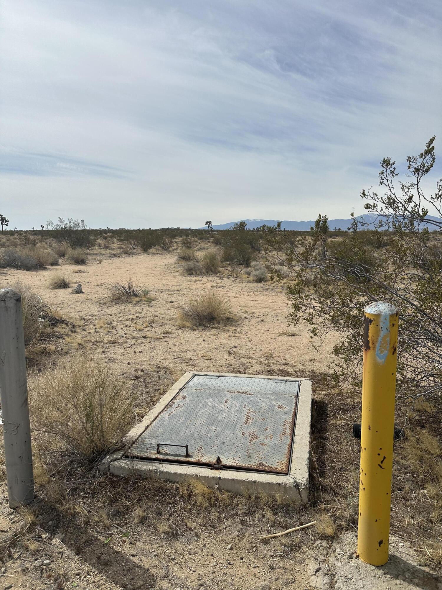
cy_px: 295
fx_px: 409
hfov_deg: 56.8
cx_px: 221
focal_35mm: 24
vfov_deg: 71.6
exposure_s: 1/12048
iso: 80
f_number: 1.78
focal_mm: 6.86
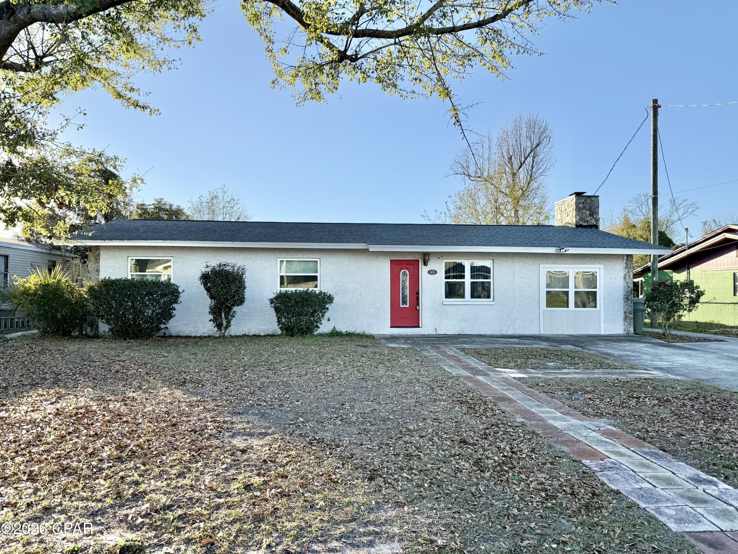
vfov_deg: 56.8
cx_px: 369
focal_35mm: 24
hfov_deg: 71.6
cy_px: 277
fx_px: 512
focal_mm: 6.76
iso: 80
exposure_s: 1/2907
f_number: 1.78
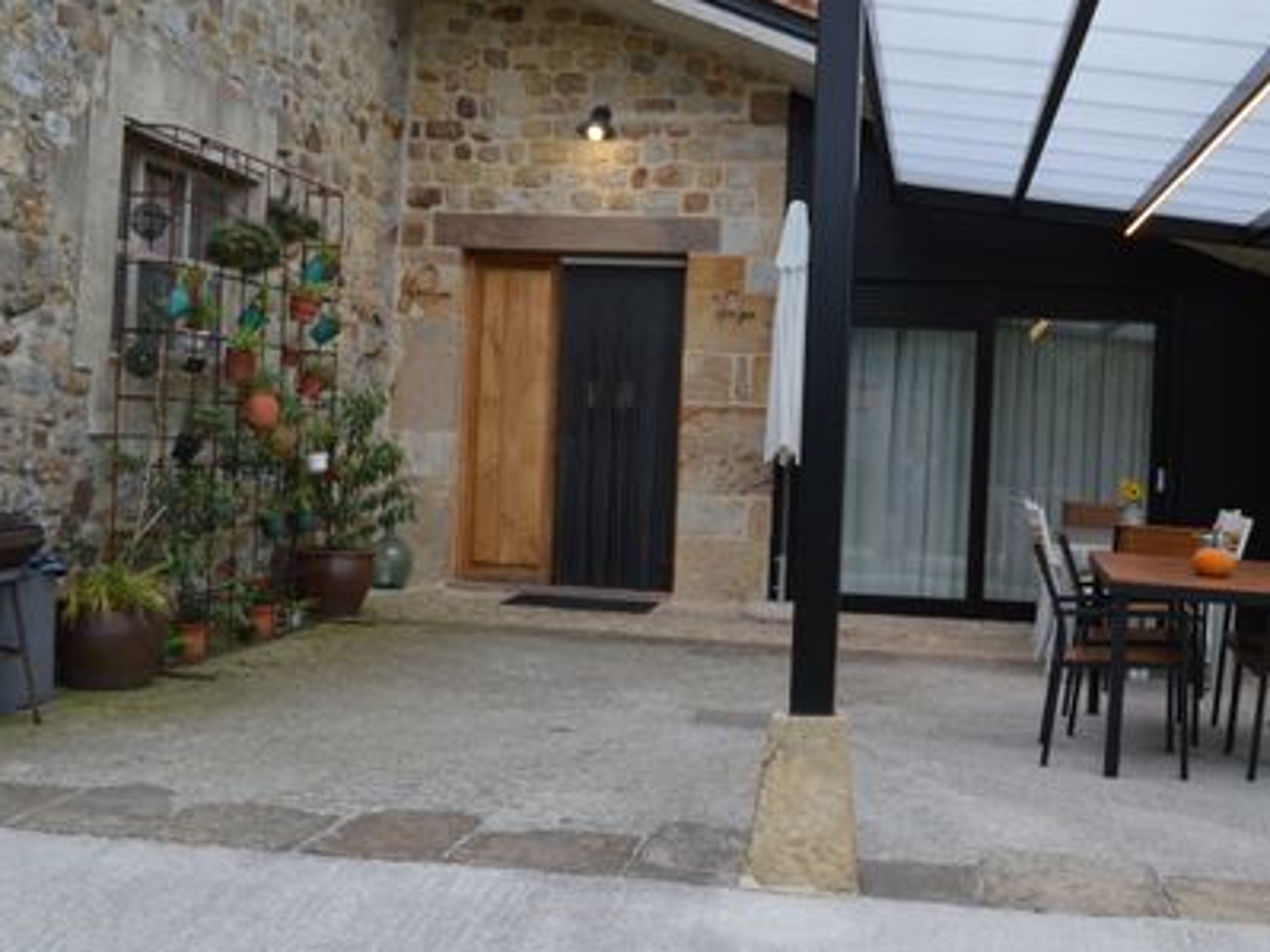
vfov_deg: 36.8
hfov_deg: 47.8
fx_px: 1430
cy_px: 482
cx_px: 716
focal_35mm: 39
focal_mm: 18
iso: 360
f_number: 5.6
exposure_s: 1/125
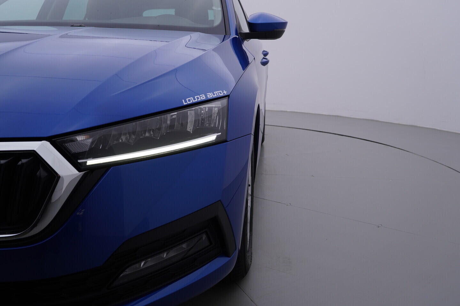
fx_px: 460
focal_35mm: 36
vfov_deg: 36.9
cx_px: 230
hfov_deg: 53.1
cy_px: 153
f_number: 4.5
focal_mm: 24
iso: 125
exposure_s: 1/100
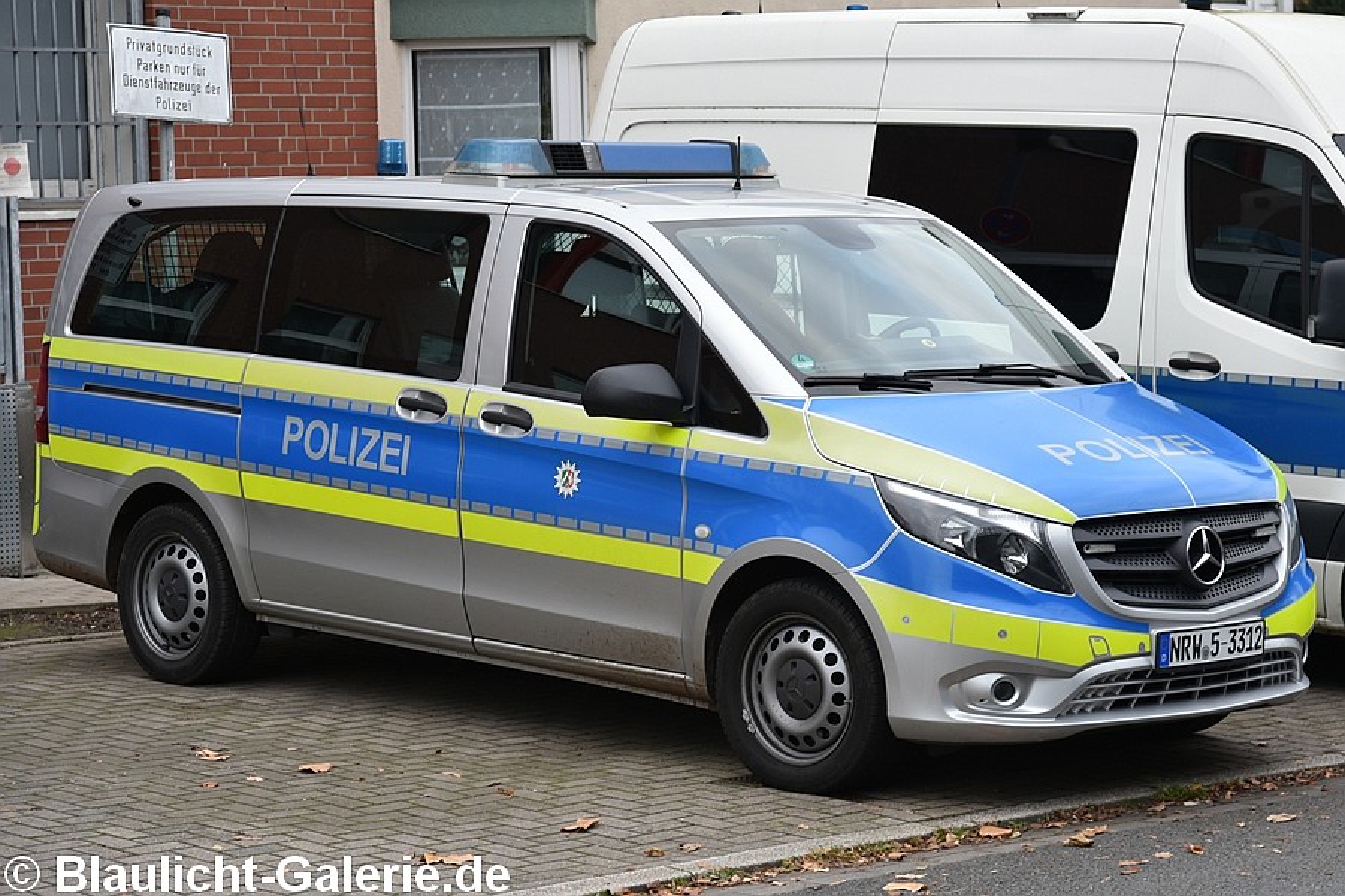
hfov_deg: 23.9
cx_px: 672
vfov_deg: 16.1
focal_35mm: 85
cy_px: 448
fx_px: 3175
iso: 400
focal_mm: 85
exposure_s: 1/60
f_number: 4.5
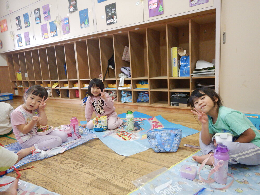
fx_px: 180
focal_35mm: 24
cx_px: 130
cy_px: 98
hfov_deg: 71.6
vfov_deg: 56.8
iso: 160
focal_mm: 4.3
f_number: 2.8
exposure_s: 1/30
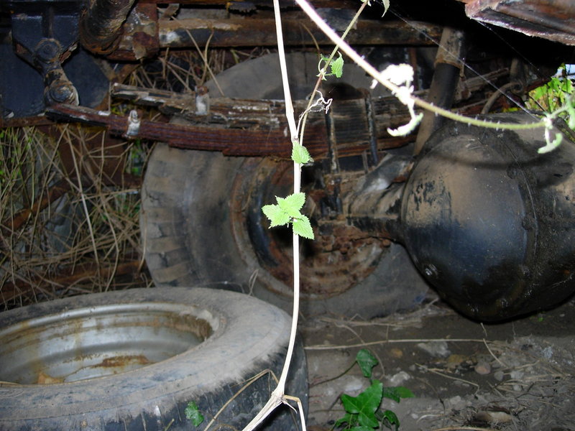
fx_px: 631
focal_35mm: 38
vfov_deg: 37.7
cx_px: 288
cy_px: 216
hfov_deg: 49.0
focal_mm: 7.8
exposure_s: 1/64
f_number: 2.8
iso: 79
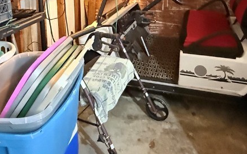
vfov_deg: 32.0
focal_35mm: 35
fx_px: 236
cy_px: -16
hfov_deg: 55.3
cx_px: 126
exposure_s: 1/40
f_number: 2.2
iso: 1250
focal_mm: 2.22
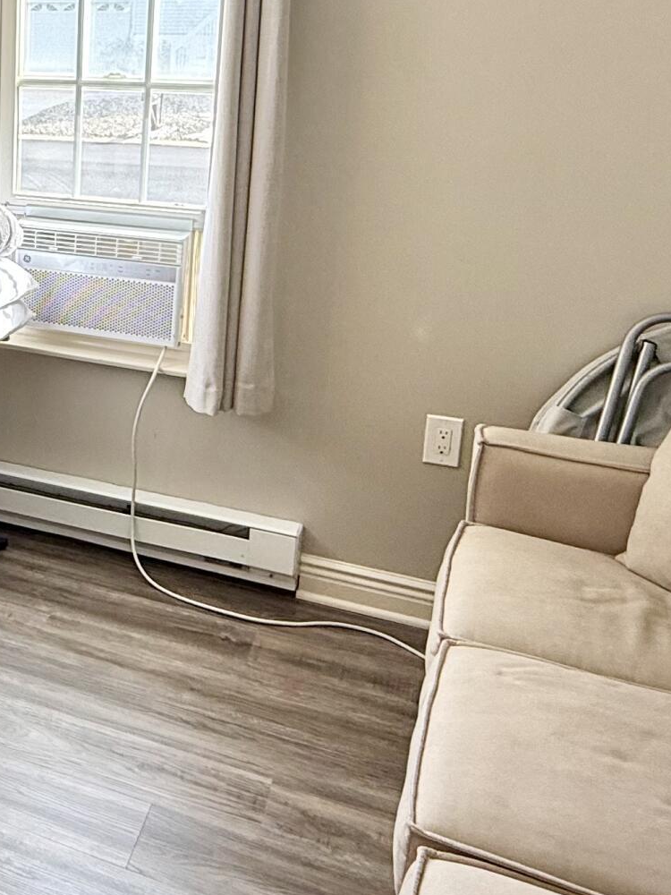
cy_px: 253
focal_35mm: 42
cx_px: -101
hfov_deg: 30.1
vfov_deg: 43.7
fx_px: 1086
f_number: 2.2
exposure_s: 1/105
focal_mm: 2.22
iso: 64
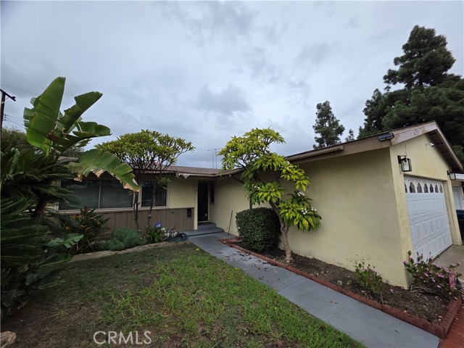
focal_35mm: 13
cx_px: 232
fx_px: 174
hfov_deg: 106.2
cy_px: 174
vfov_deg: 89.9
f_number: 1.9
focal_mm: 2.2
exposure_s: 1/857
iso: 40
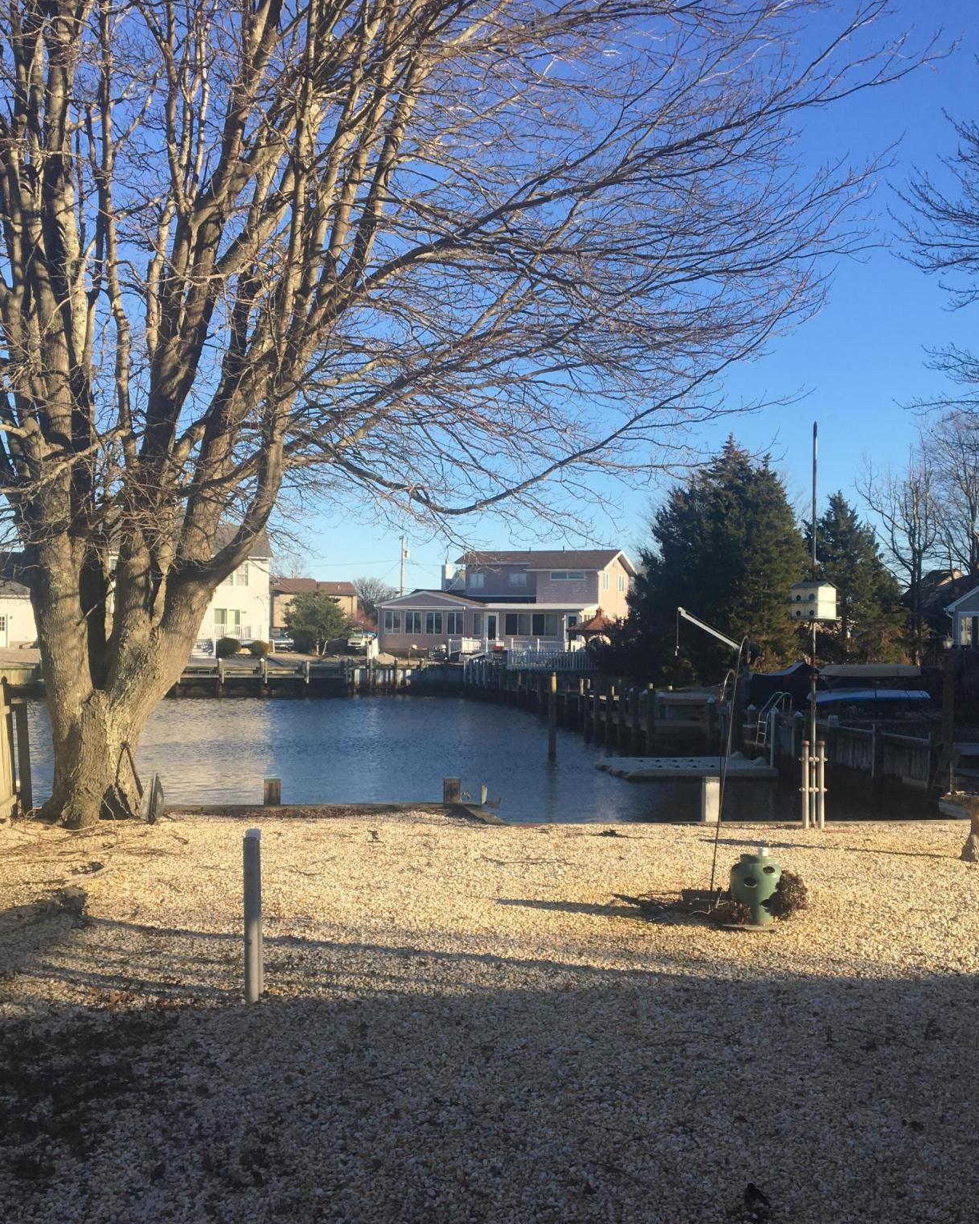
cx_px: 512
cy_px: 670
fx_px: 1340
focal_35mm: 37
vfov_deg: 49.0
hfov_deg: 40.1
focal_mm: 4.15
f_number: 2.2
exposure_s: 1/1261
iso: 25
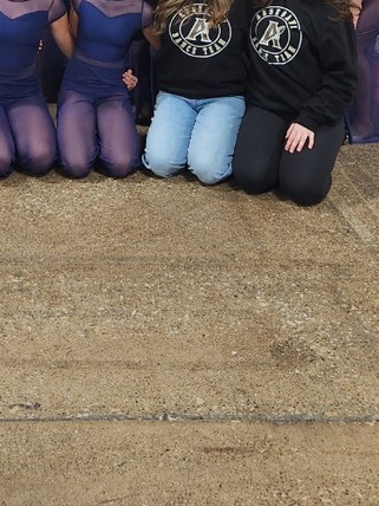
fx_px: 803
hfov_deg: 26.0
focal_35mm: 55
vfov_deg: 31.0
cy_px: -54
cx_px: 66
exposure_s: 1/120
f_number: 1.8
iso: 320
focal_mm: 5.4
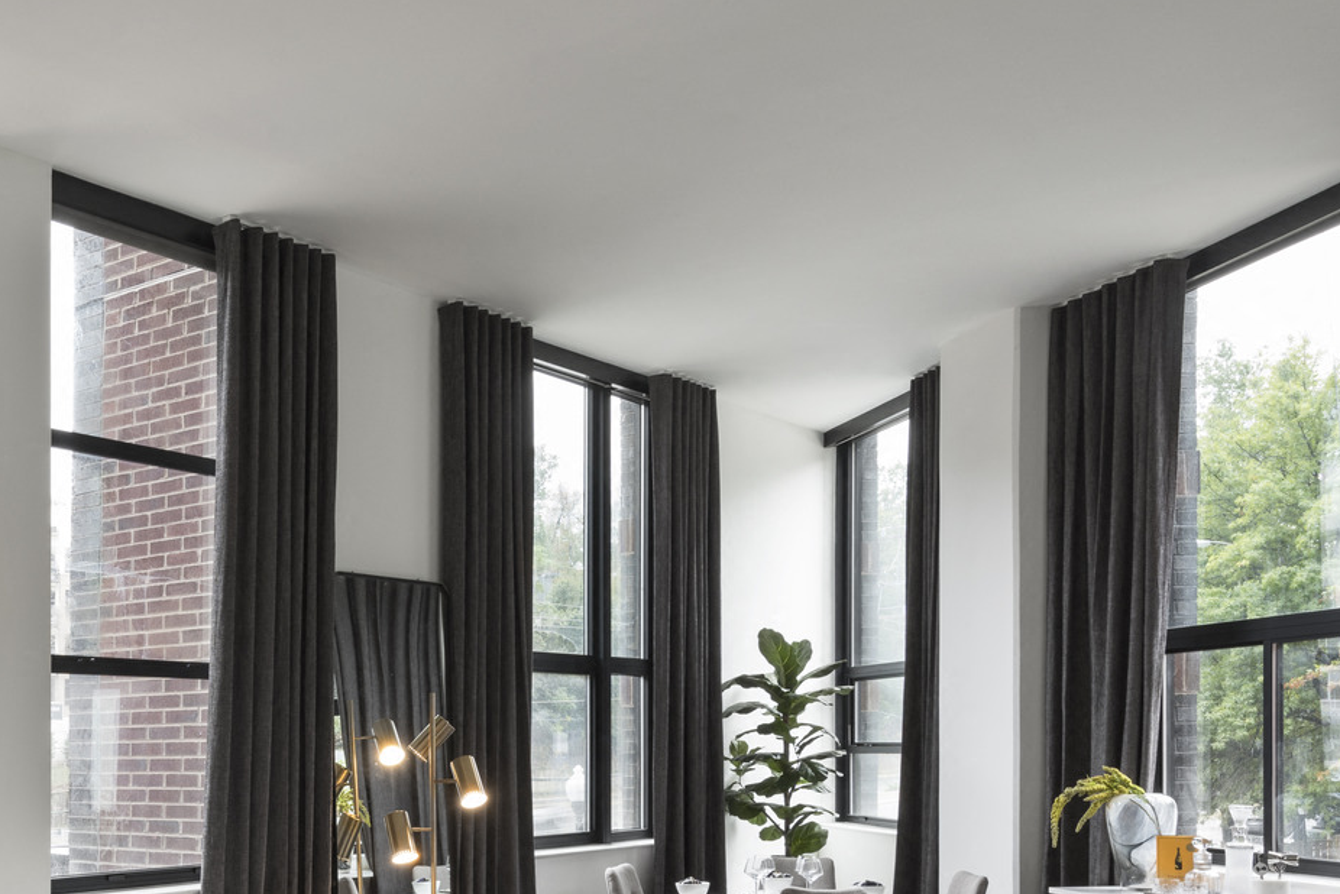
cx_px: 201
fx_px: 1564
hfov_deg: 43.4
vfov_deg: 30.9
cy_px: 752
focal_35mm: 42
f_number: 11
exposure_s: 1/8
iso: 200
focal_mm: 19
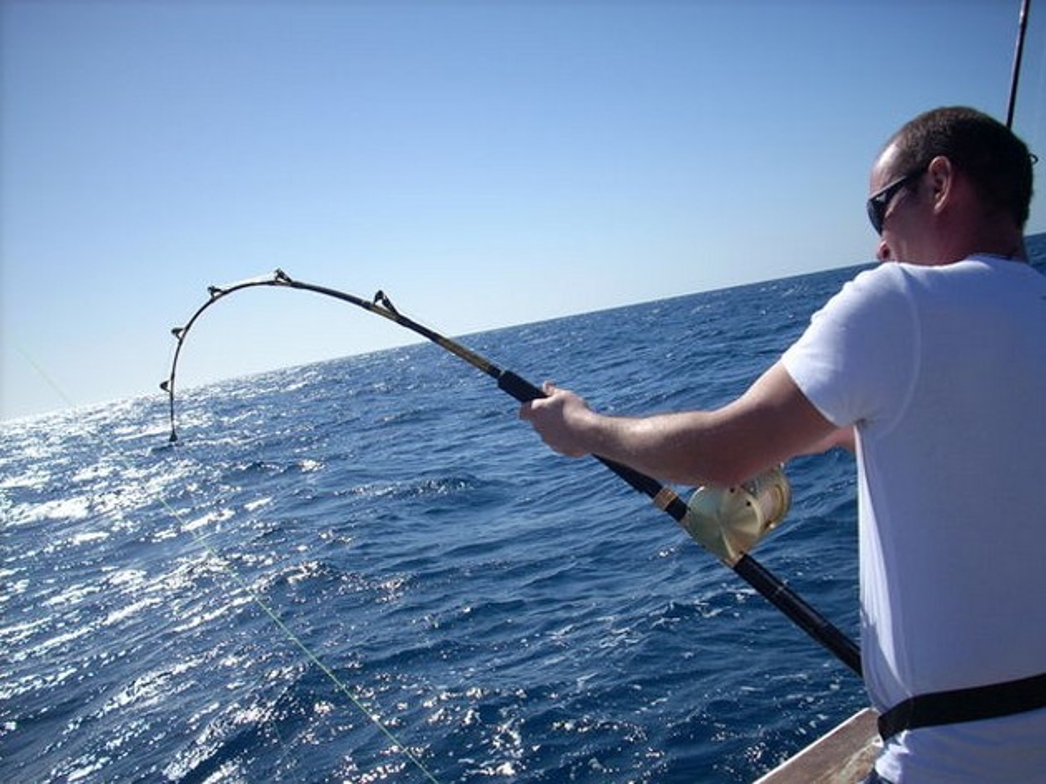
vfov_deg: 38.6
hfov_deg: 50.2
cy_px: 392
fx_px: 1118
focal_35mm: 37
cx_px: 523
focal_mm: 6.2
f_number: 5.6
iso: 64
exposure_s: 1/420
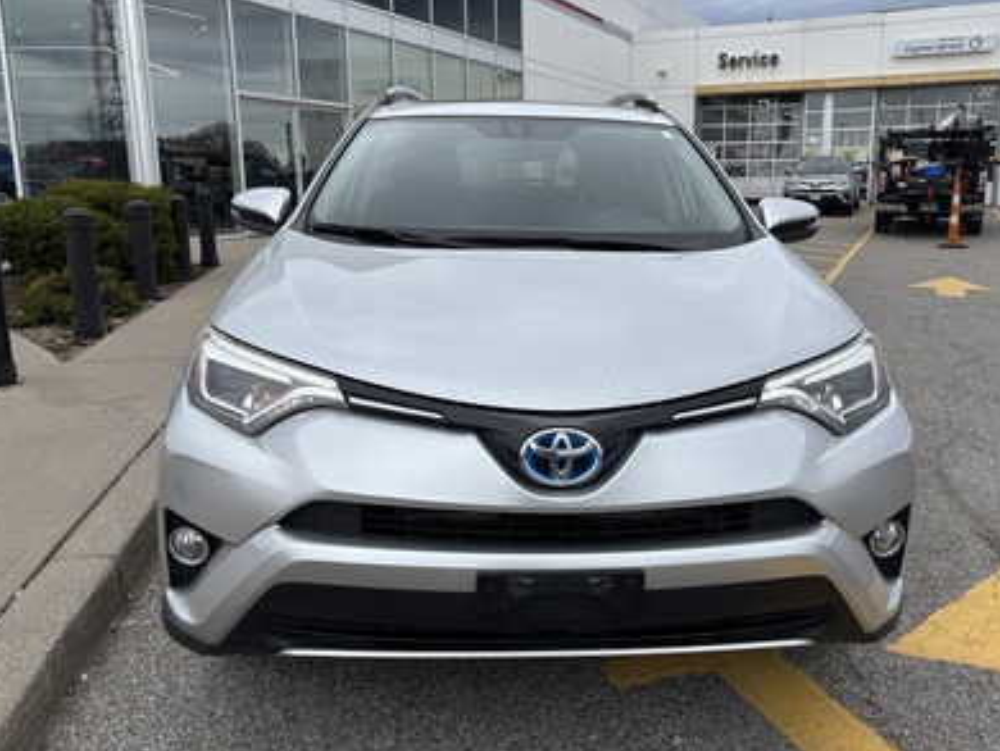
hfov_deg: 63.4
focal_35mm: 28
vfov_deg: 49.8
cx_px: 523
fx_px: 809
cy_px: 381
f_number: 1.6
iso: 50
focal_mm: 5.96
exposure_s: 1/1590
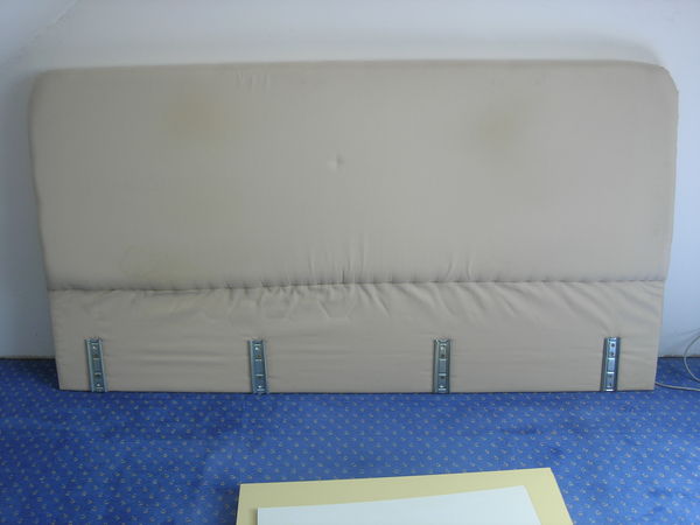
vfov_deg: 35.1
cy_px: 262
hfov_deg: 45.8
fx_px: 829
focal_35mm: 41
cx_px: 350
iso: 64
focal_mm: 8.5
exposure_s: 1/83.5
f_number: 2.9
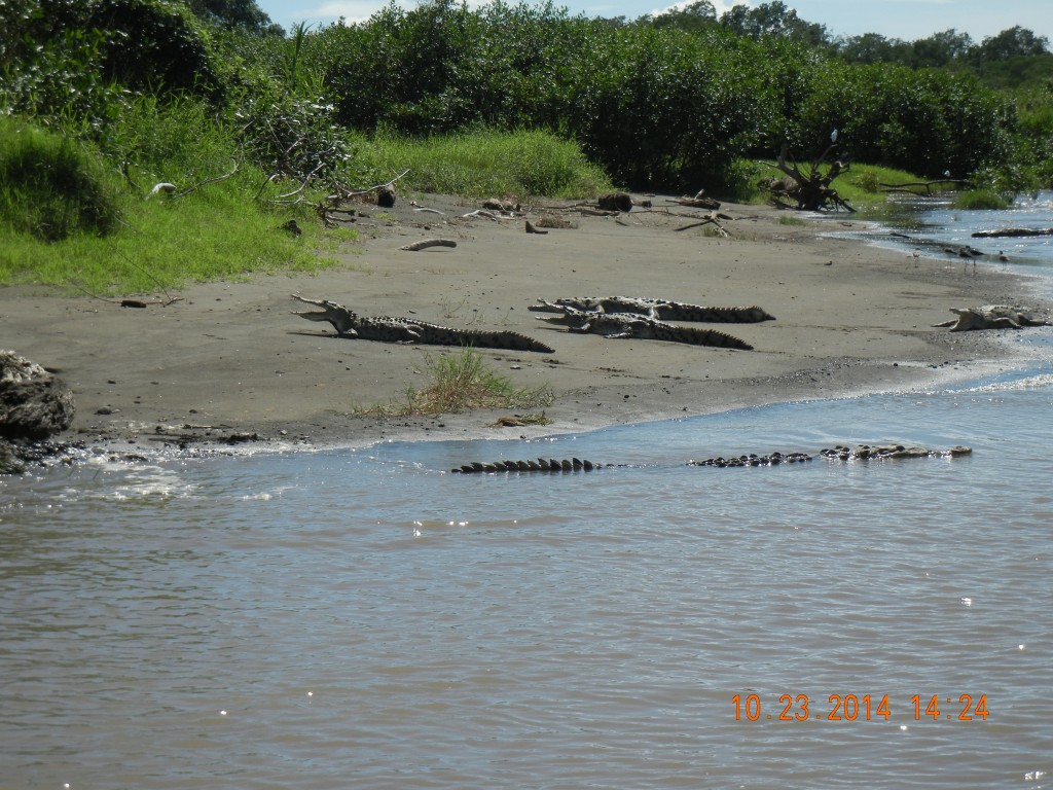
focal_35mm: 102
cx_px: 526
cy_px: 395
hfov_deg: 19.3
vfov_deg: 14.5
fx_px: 3103
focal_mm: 18.3
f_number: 9
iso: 160
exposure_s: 1/391
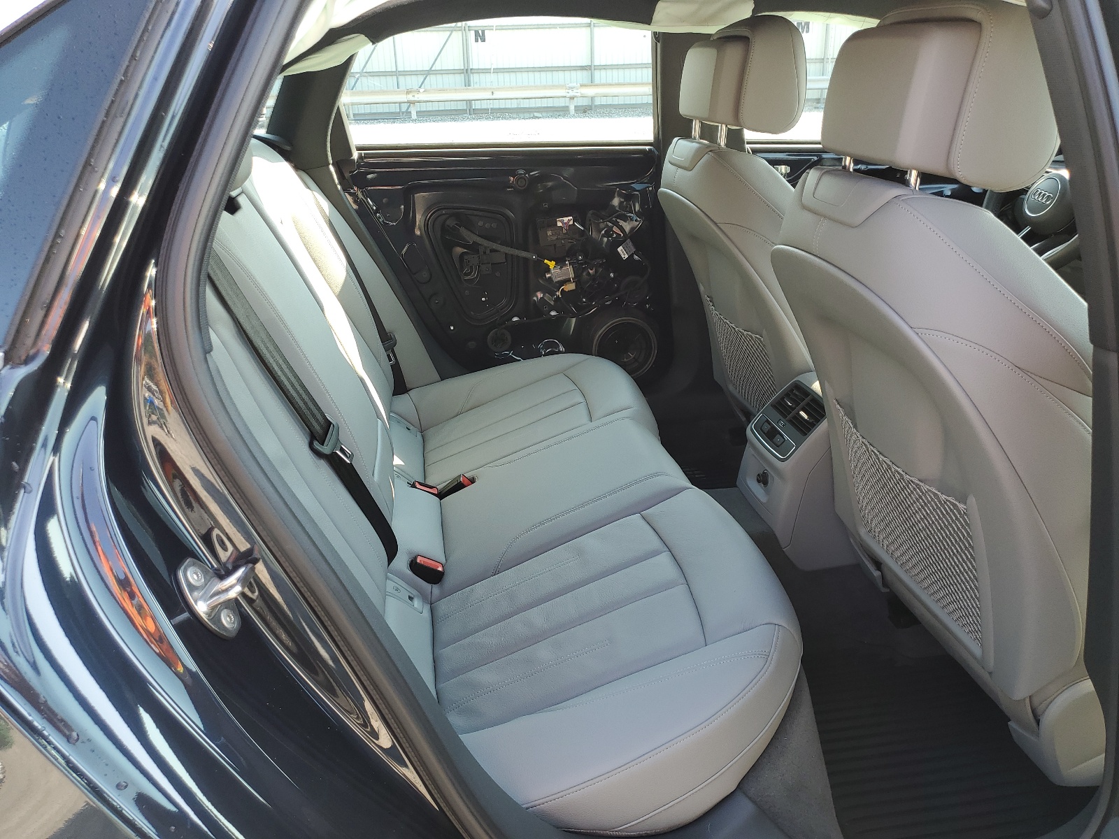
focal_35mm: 26
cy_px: 420
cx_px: 560
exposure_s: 1/192
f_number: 1.5
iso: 50
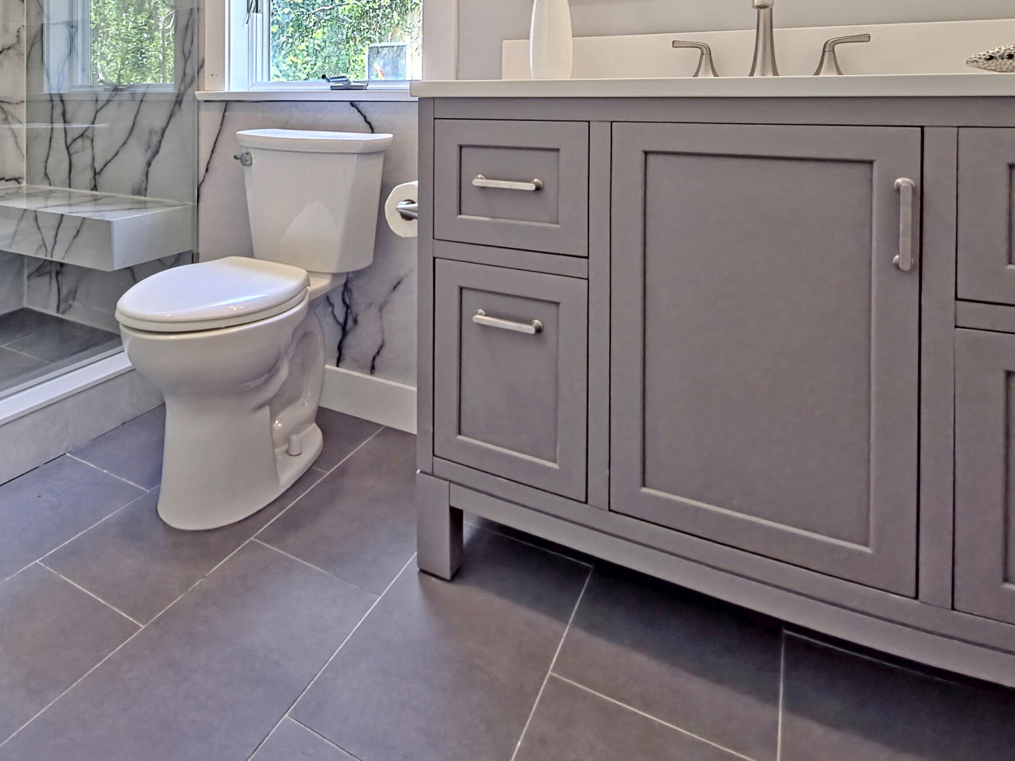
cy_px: 132
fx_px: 645
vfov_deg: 55.8
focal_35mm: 22
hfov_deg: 72.5
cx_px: 290
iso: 160
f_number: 2.2
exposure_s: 1/60
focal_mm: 2.2
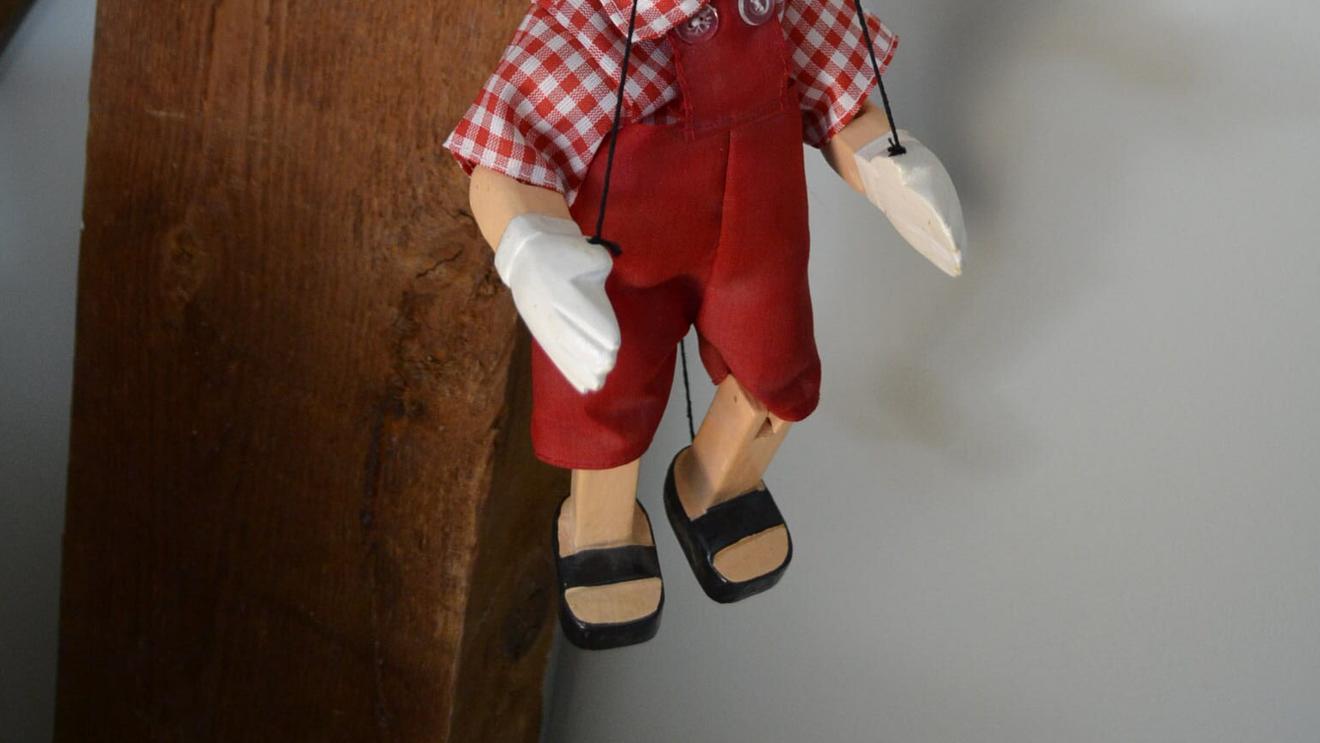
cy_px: -186
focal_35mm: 52
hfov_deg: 39.9
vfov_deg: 21.2
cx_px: 660
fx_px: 1820
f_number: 4
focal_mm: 22
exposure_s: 1/60
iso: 1000
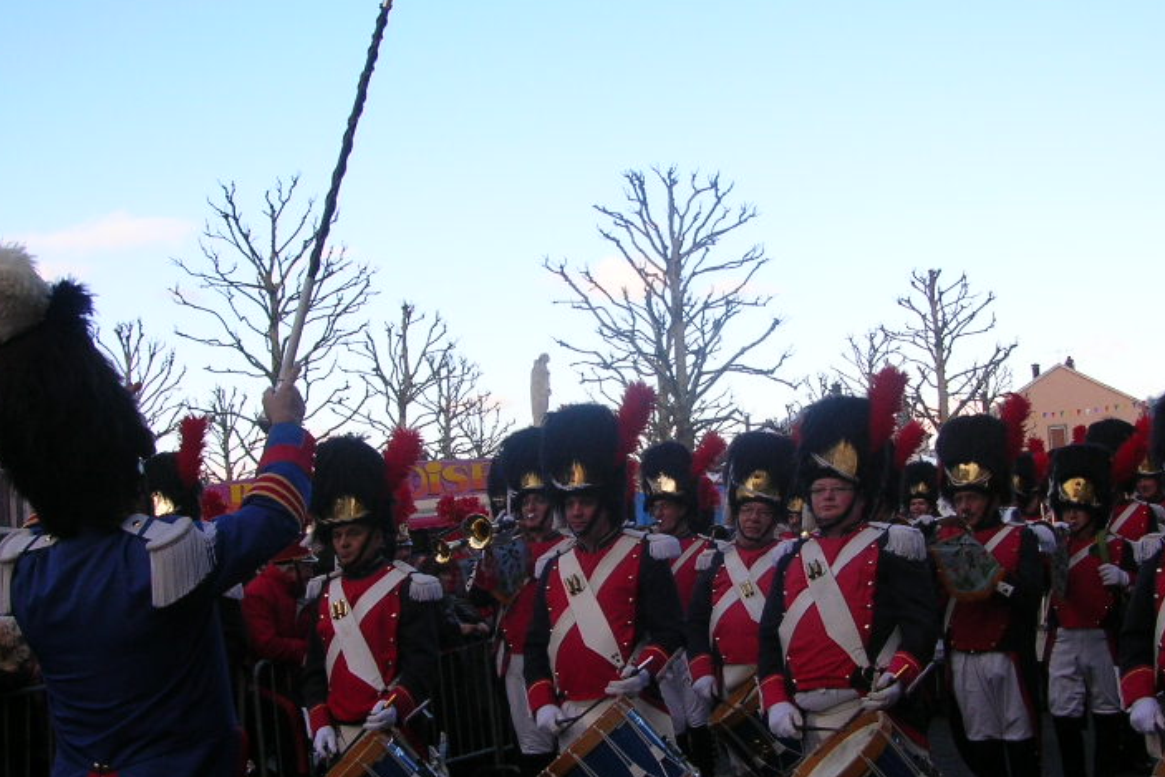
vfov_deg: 25.5
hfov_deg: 37.4
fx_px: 1715
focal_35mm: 53
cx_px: 666
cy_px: 466
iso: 50
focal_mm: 5.8
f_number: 2.8
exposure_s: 1/320
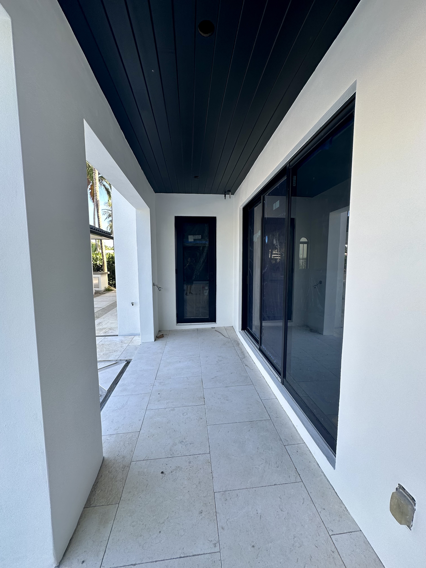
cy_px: 284
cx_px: 213
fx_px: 230
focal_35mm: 14
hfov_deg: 85.7
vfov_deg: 102.1
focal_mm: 2.22
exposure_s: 1/209
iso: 40
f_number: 2.2
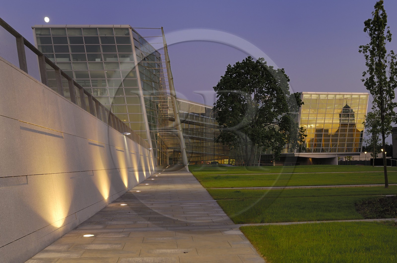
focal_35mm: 42
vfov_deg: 31.8
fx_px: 463
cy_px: 132
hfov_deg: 46.5
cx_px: 198
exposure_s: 1/3.33
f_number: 6.3
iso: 100
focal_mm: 28
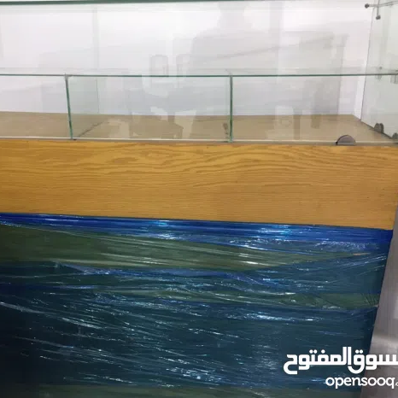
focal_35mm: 34
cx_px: 155
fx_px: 442
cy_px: 204
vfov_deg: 48.4
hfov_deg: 48.1
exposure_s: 1/17
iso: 80
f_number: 1.8
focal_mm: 3.99
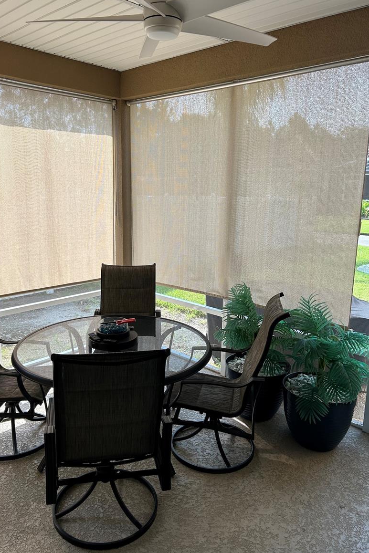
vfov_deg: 65.5
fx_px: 430
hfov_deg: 46.3
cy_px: 269
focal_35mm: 28
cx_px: 166
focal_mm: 5.7
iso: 50
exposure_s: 1/411
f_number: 1.5
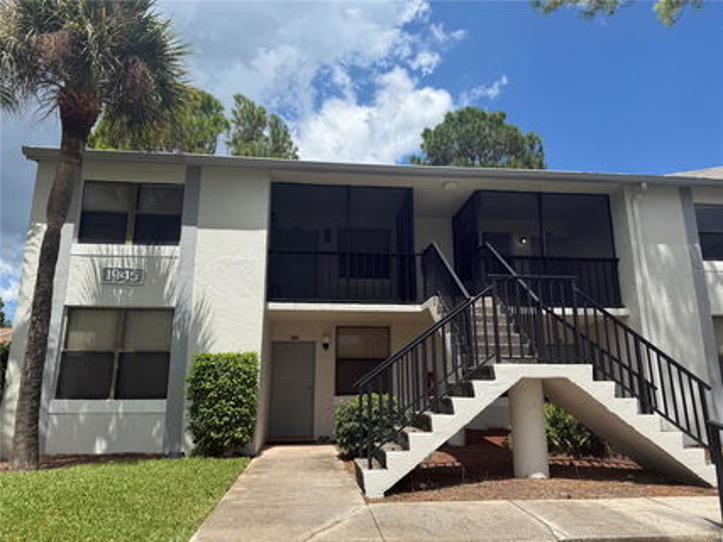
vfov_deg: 56.8
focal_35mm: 24
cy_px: 271
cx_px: 362
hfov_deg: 71.6
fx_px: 501
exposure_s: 1/5319
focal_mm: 6.76
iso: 80
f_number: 1.78
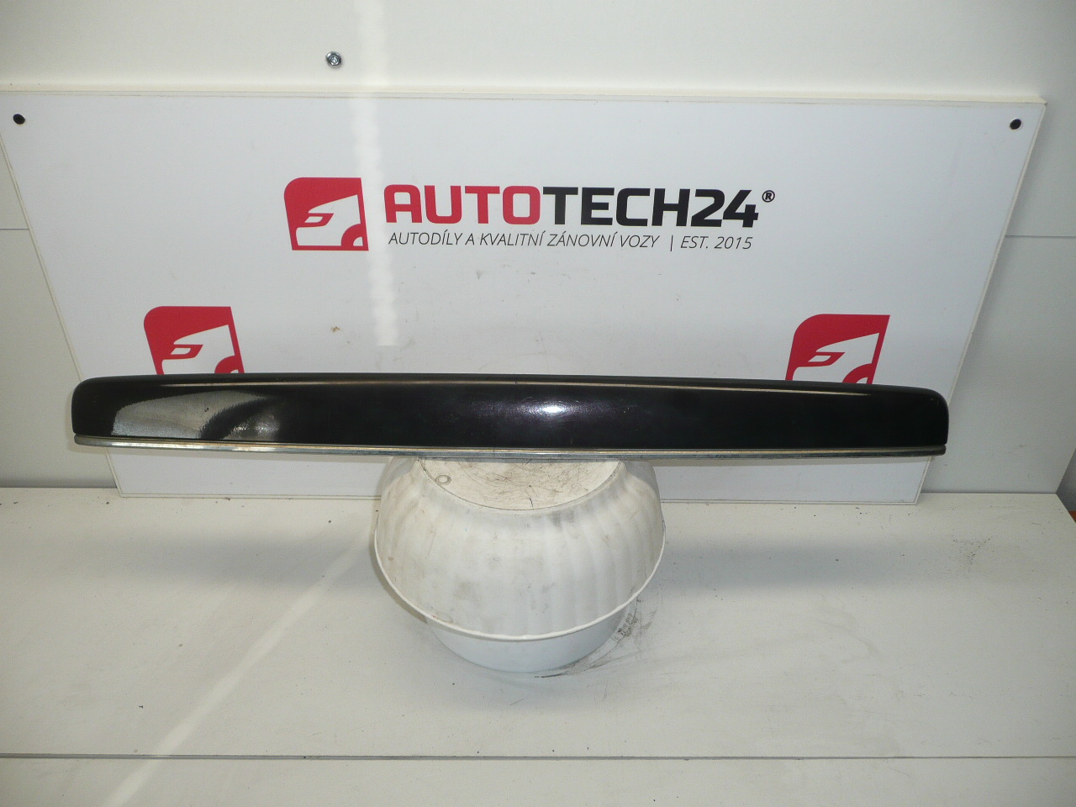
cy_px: 404
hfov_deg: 63.4
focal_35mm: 28
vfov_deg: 49.7
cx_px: 538
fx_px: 870
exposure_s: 1/200
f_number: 3.3
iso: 100
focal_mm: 4.6
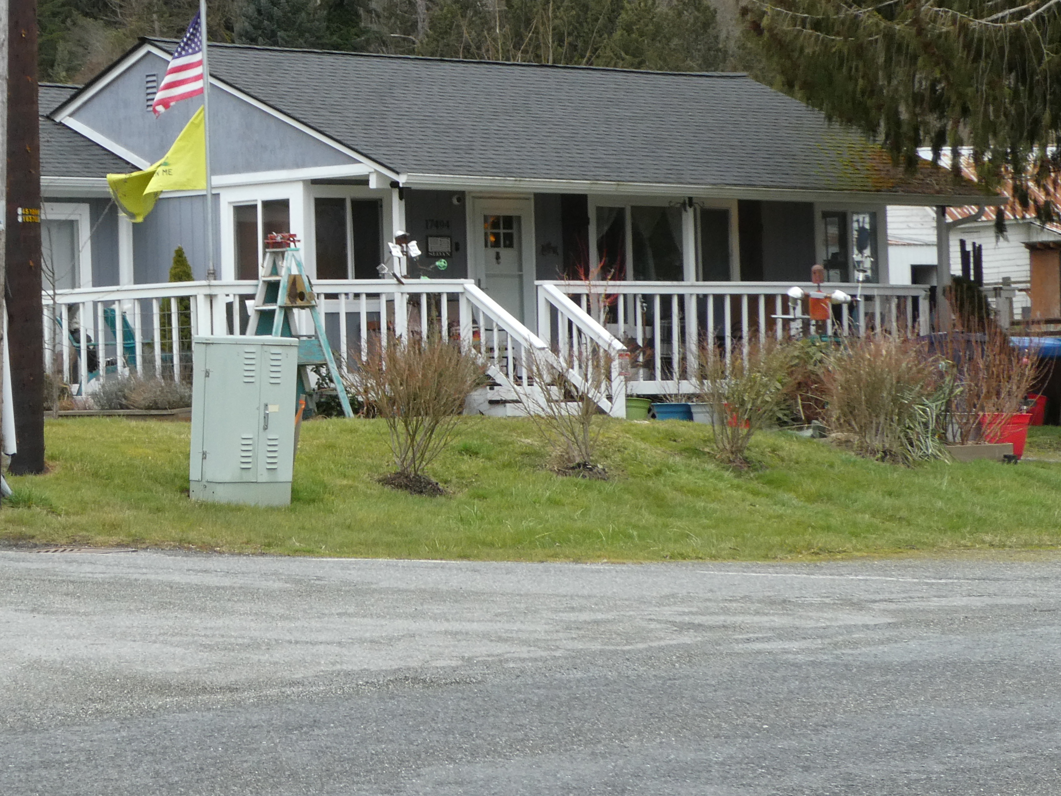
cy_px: 230
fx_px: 3801
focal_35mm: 124
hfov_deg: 15.9
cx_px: 366
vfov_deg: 11.9
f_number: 4.4
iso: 125
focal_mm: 11.7
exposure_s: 1/80
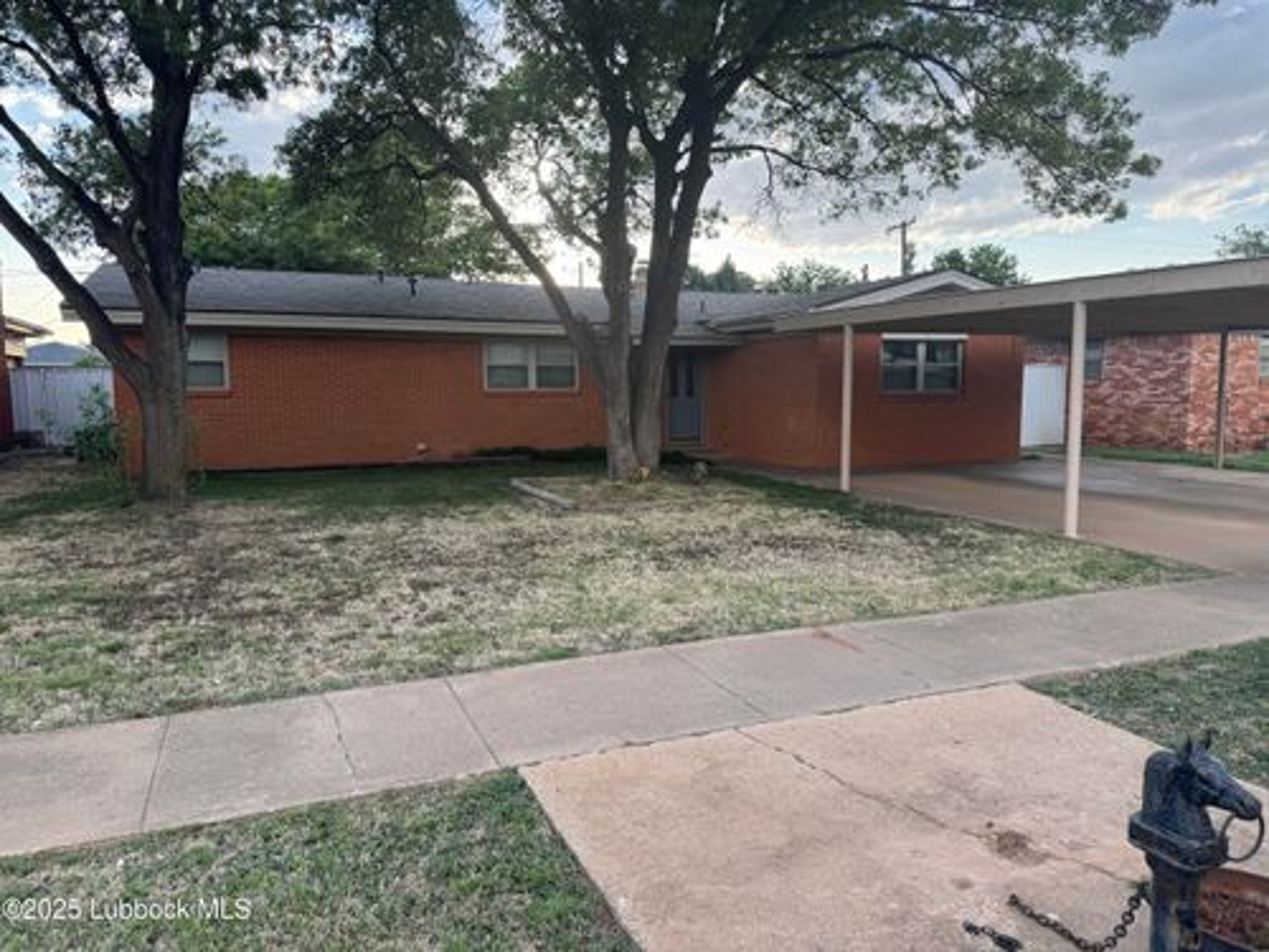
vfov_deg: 56.8
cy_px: 476
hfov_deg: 71.6
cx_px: 634
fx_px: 880
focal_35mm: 24
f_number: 1.78
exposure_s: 1/544
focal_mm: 6.76
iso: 80
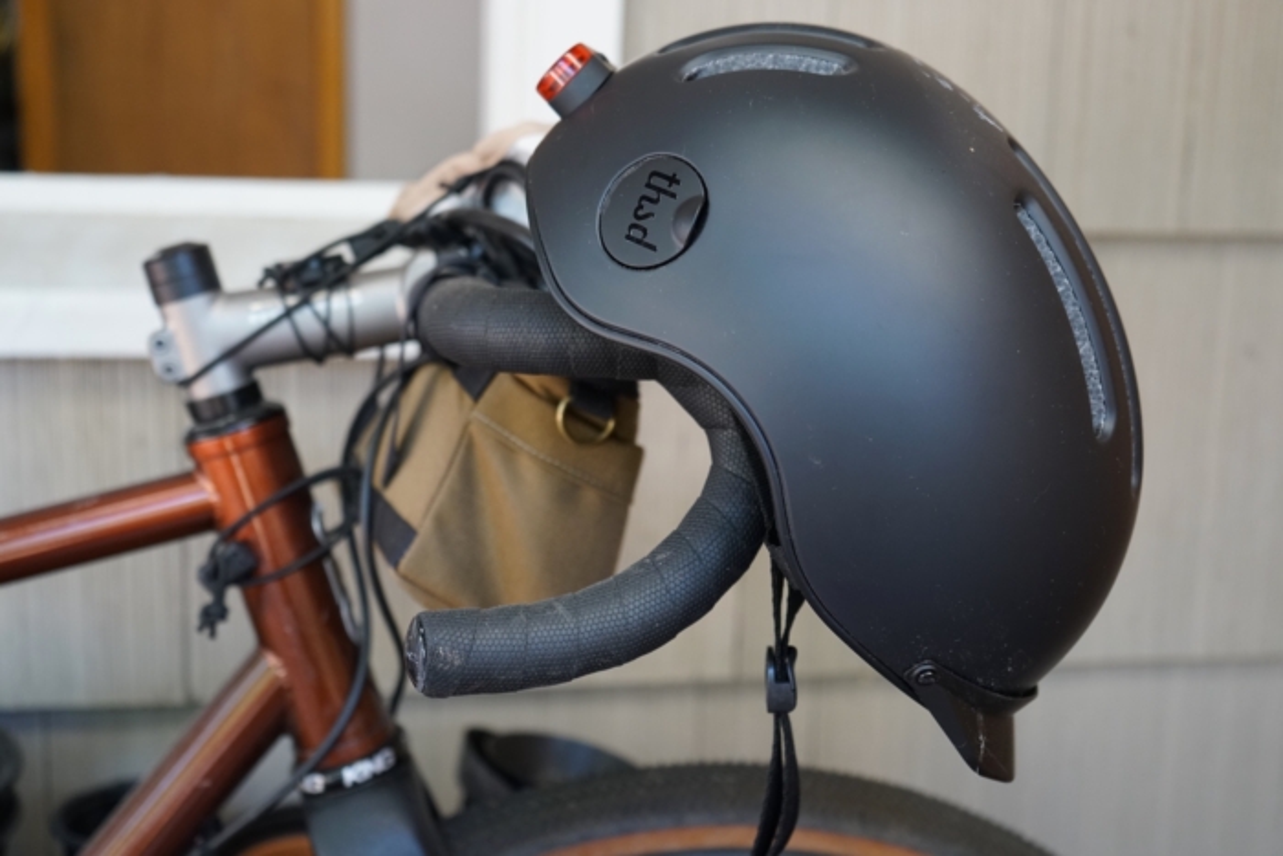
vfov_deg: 36.0
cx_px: 642
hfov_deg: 51.9
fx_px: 1319
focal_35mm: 37
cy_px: 428
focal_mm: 37
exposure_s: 1/160
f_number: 4
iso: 1250
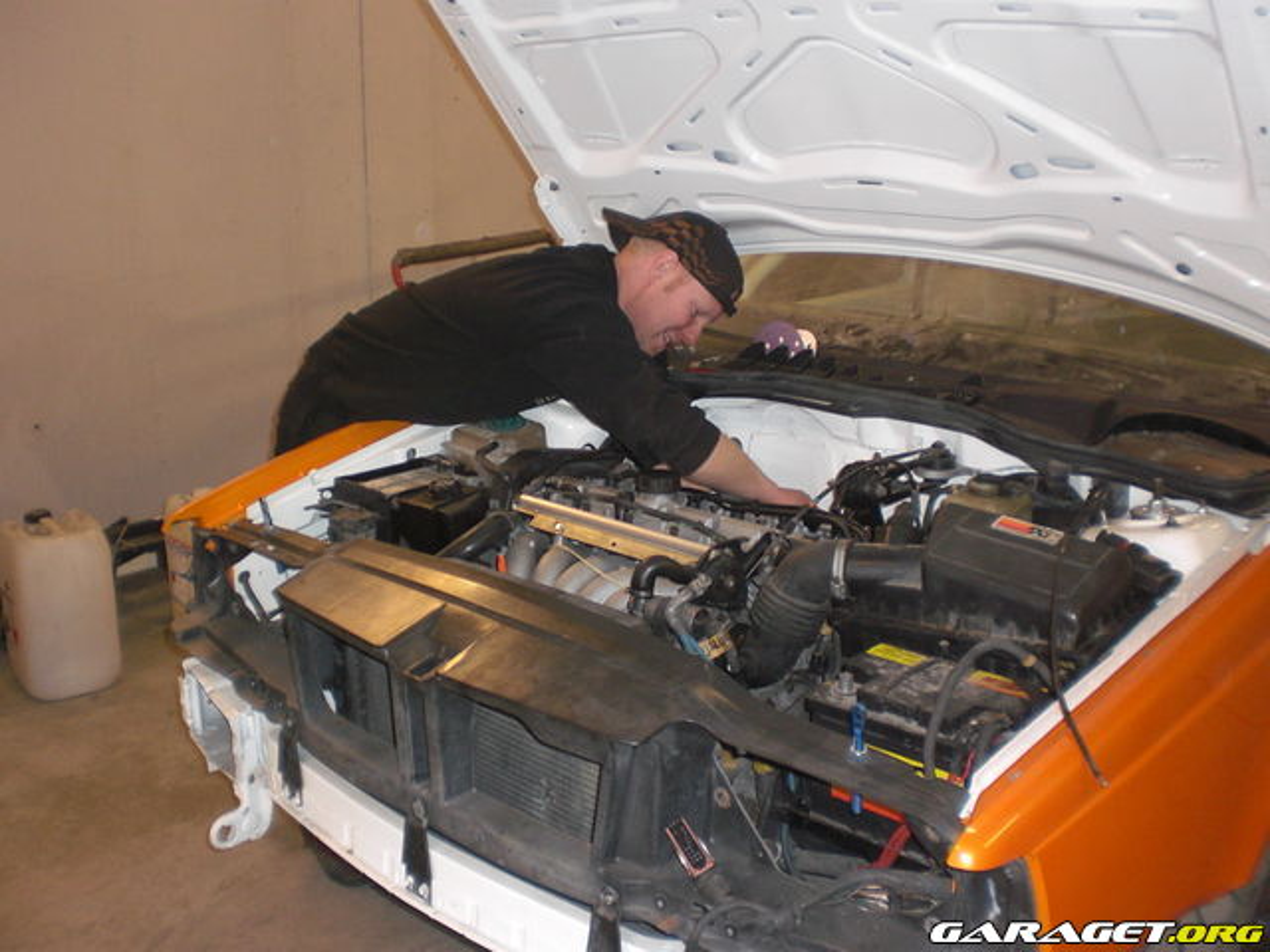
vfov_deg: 39.7
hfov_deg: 51.4
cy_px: 476
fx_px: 1321
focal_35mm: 36
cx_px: 635
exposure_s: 1/60
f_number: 3.1
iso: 200
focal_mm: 6.3
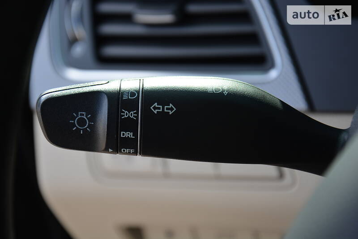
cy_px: 120
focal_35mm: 120
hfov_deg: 17.1
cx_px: 179
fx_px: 1193
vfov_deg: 11.4
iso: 200
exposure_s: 1/160
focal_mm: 80
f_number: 5.6
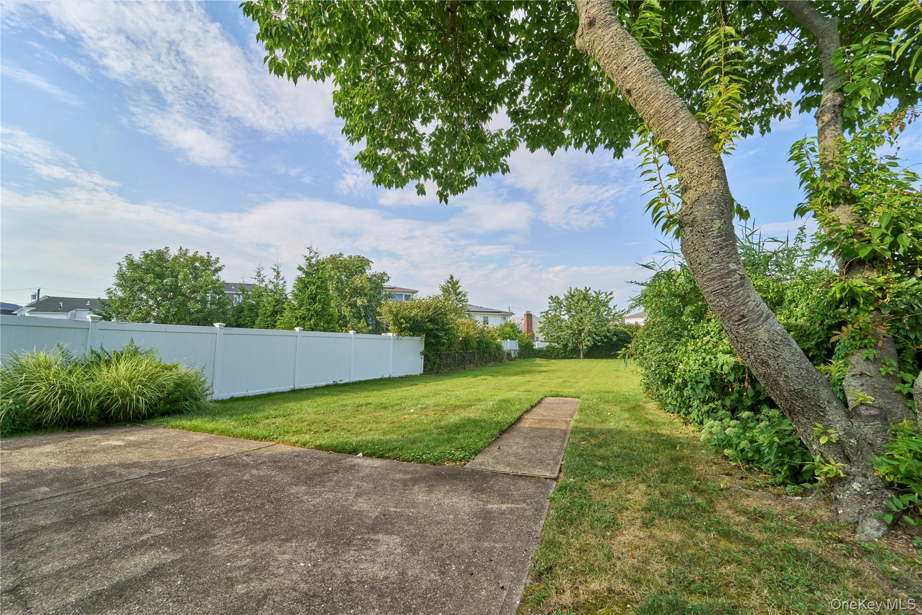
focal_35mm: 14
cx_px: 461
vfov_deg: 81.2
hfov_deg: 104.3
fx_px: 359
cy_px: 308
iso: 200
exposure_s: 1/320
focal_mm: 14
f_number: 11
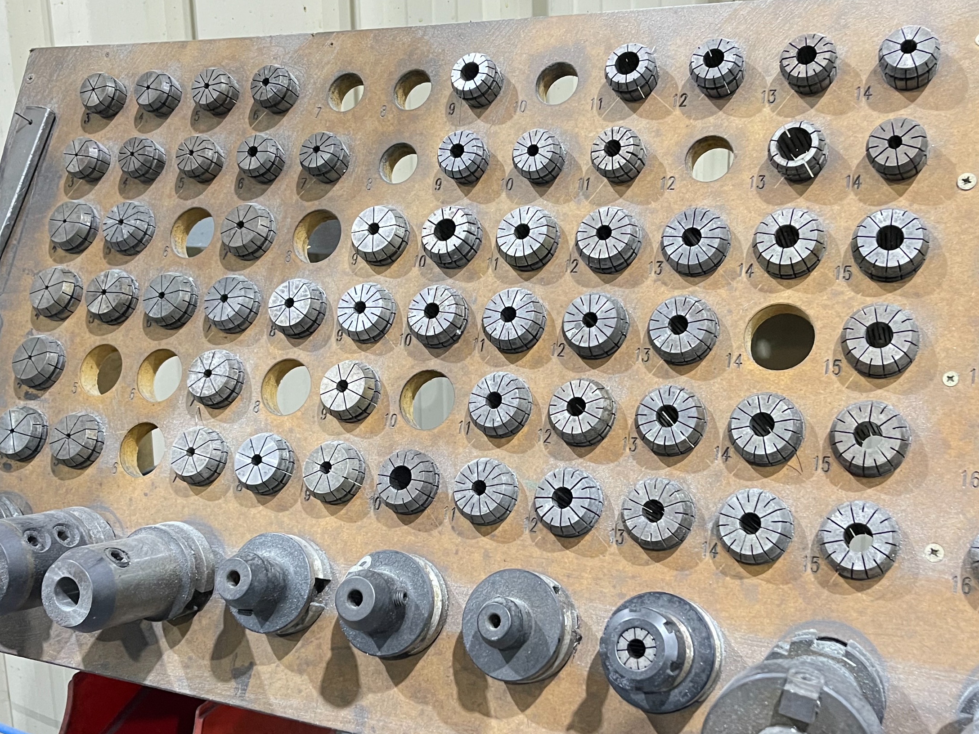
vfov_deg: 36.8
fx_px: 1103
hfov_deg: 47.8
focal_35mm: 39
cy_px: 376
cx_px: 517
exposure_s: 1/33
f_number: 1.6
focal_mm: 5.1
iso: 500
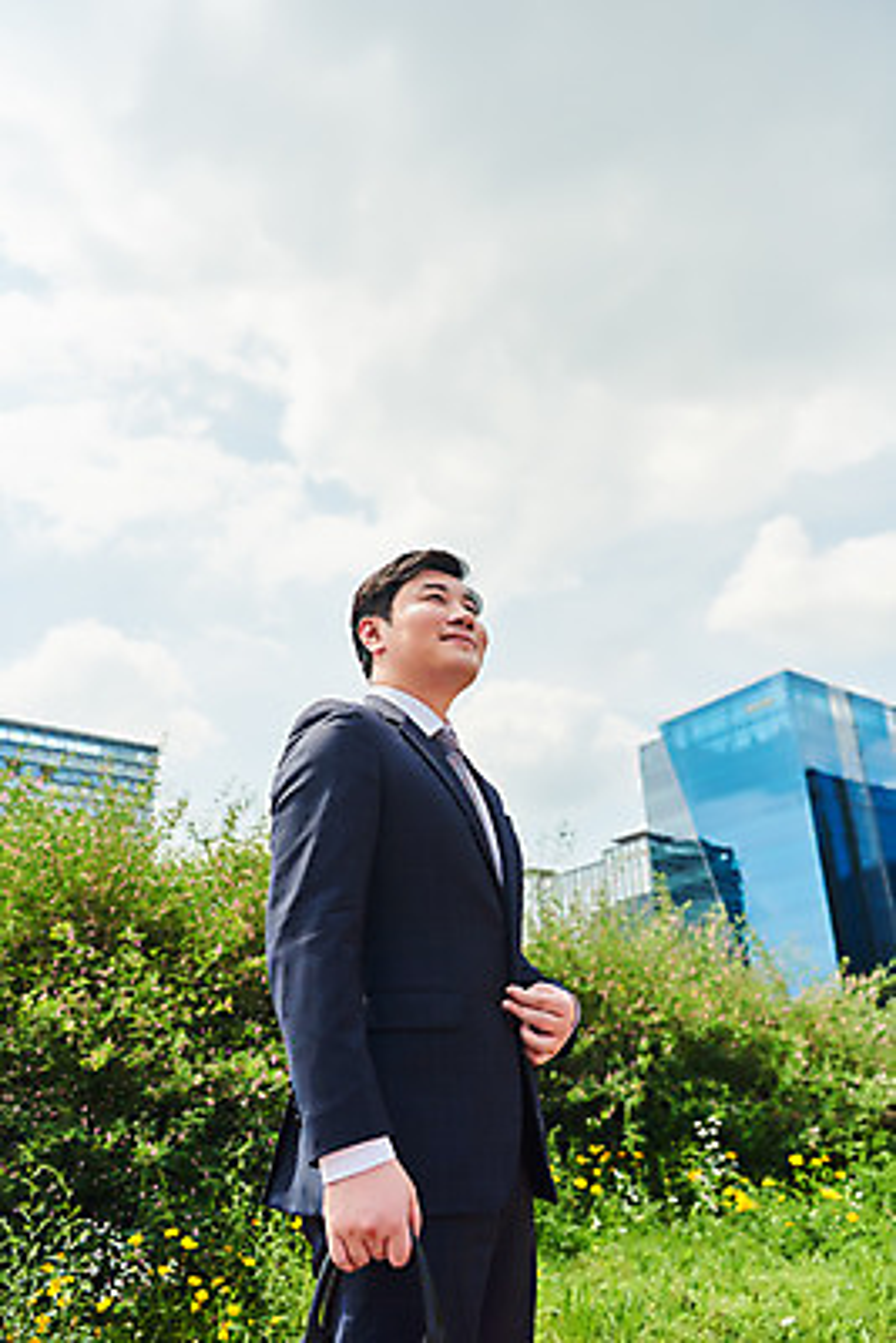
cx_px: 448
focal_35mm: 29
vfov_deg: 63.6
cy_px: 672
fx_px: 1082
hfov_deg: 45.0
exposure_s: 1/4000
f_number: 3.5
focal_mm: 29
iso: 200
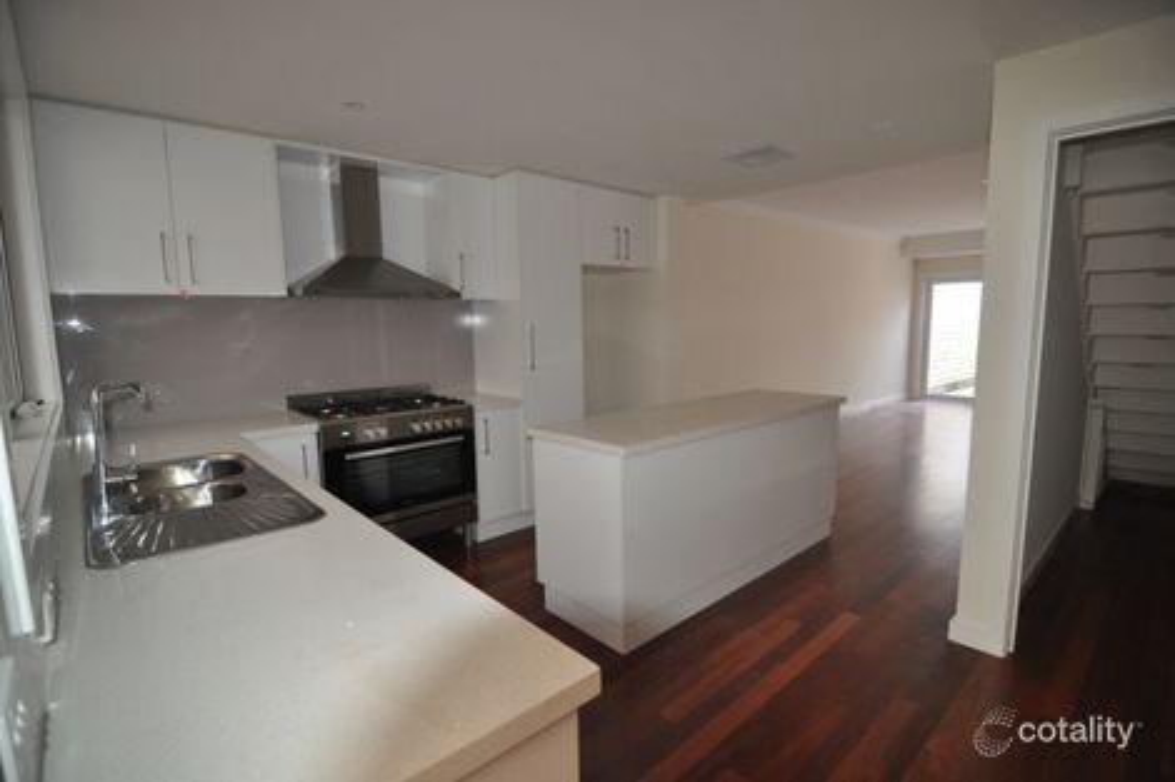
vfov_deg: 72.0
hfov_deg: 95.0
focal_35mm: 16
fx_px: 538
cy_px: 391
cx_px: 588
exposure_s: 1/60
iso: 800
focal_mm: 11
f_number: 2.8
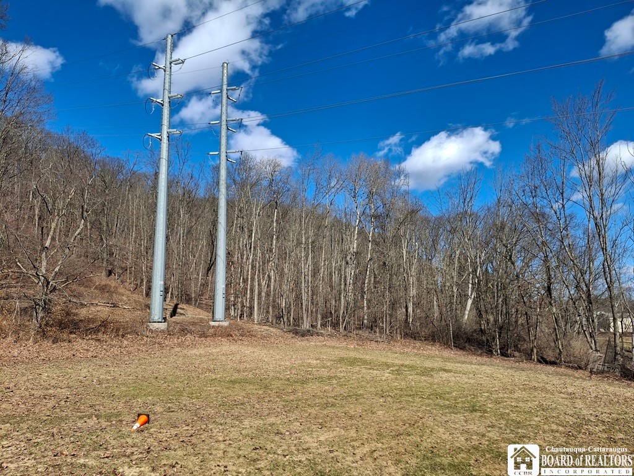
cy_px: 238
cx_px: 317
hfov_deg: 69.4
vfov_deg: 54.9
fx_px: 458
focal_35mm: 25
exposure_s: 1/1553
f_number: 1.8
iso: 32
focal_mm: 4.69
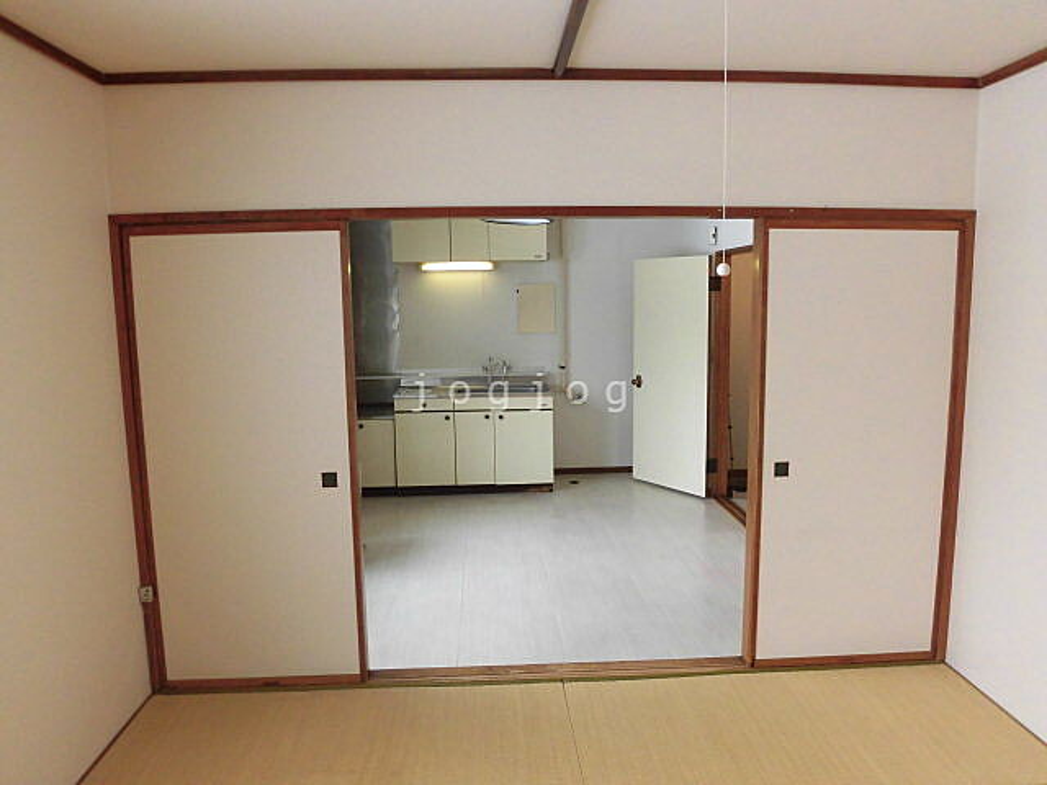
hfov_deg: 71.6
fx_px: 726
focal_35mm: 24
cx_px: 524
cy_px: 392
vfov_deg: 56.8
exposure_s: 1/60
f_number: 3.1
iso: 160
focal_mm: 4.3
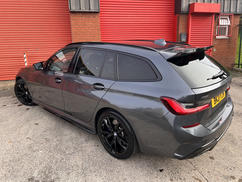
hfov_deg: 67.3
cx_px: 121
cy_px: 91
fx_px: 182
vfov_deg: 53.1
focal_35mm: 26
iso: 50
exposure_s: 1/696
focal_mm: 5.7
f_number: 1.5
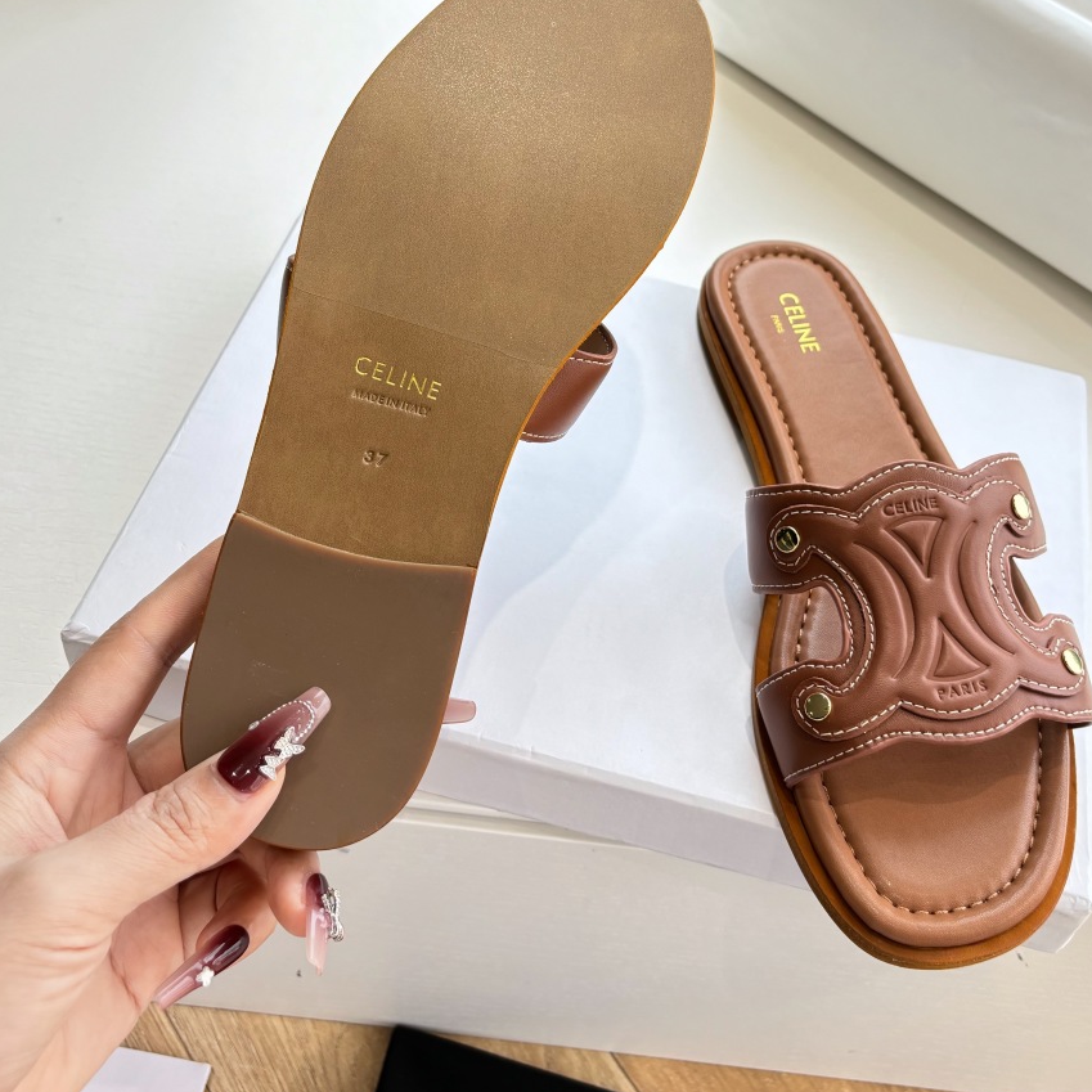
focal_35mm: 39
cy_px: 328
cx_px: 599
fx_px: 1392
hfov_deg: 42.8
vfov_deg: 42.0
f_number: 1.6
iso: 50
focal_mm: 5.96
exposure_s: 1/315
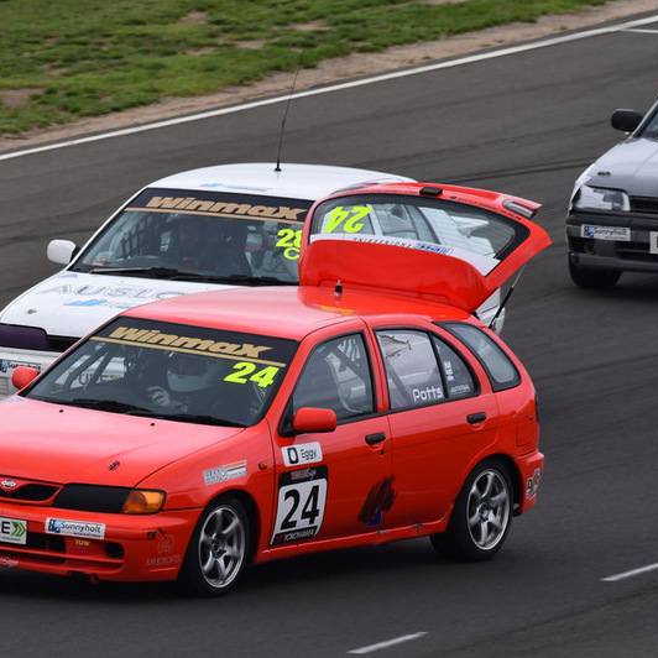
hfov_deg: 1.8
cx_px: 218
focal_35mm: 959
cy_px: 329
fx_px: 20624
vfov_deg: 1.8
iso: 640
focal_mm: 500
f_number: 11
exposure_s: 1/640
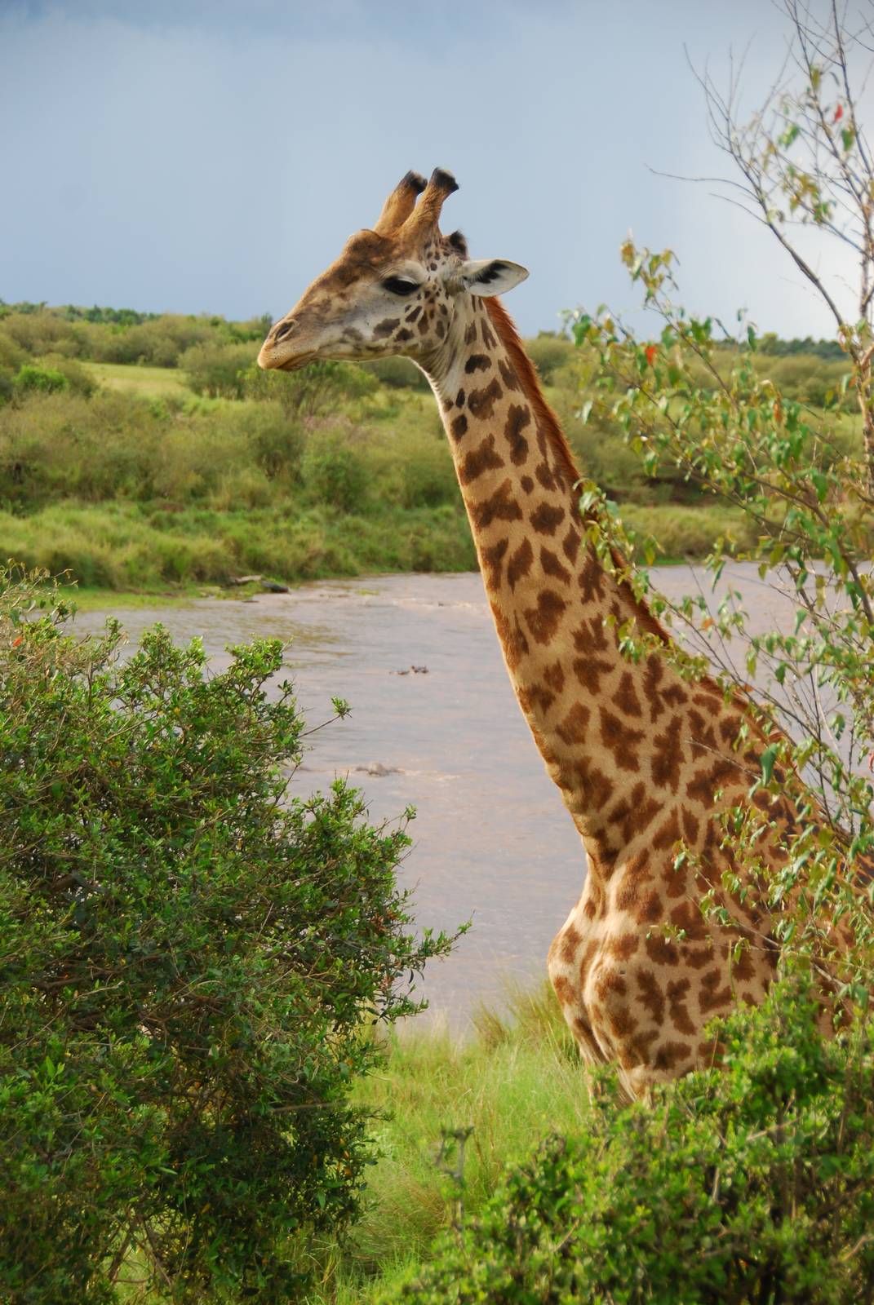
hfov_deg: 13.1
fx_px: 3813
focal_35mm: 105
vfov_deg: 19.4
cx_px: 437
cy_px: 652
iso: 200
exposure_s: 1/125
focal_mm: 70
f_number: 5
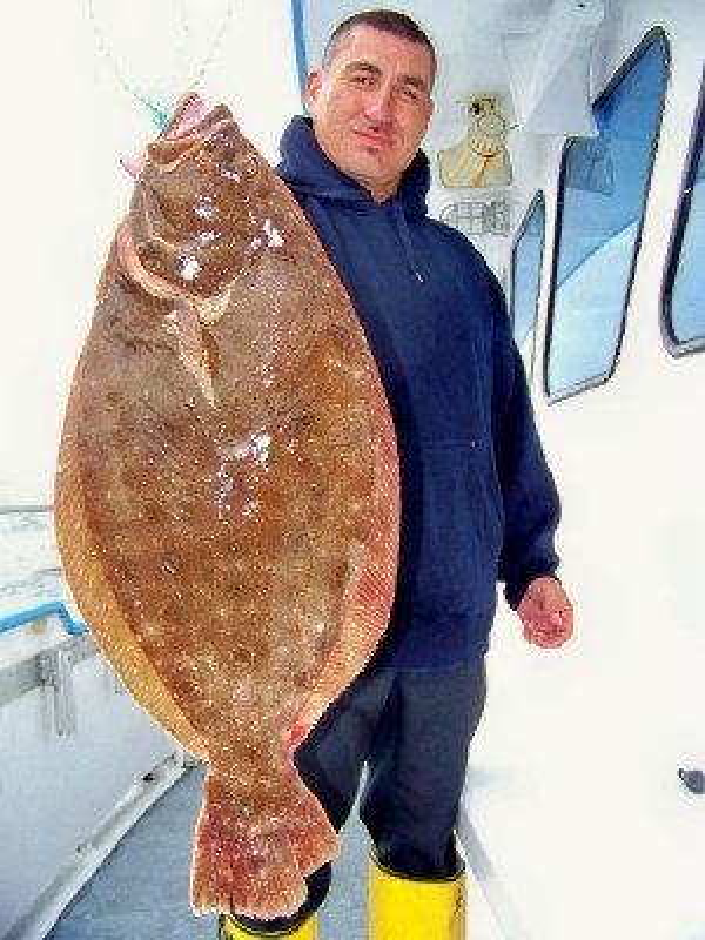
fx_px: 978
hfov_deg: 39.7
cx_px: 352
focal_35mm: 36
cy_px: 470
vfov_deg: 51.4
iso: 64
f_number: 2.8
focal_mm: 5.85
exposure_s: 1/200
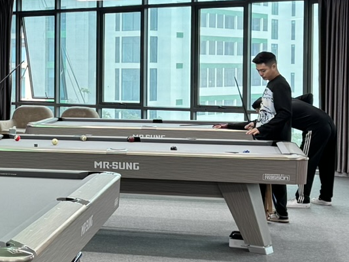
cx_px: -60
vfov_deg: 16.0
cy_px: 90
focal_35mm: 92
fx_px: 928
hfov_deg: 20.1
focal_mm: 6.86
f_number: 1.78
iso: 125
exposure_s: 1/100
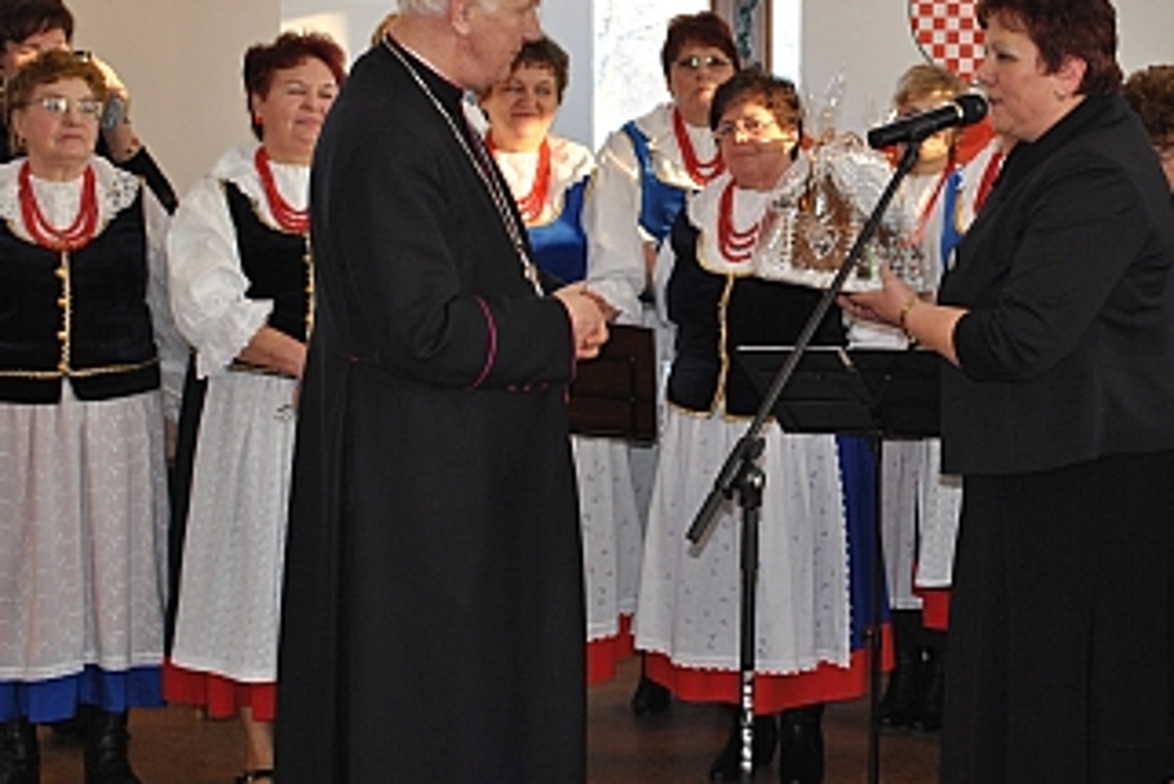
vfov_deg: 17.9
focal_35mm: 76
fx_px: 2479
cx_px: 809
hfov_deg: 26.4
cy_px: 228
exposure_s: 1/60
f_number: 5
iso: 200
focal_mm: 34
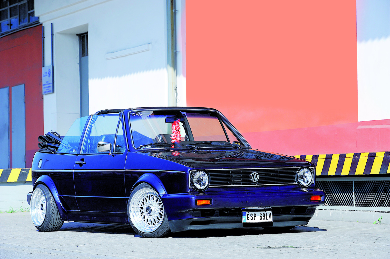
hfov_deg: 15.8
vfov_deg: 10.5
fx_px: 1408
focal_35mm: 130
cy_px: 130
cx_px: 195
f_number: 8
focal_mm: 130
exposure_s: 1/100
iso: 200
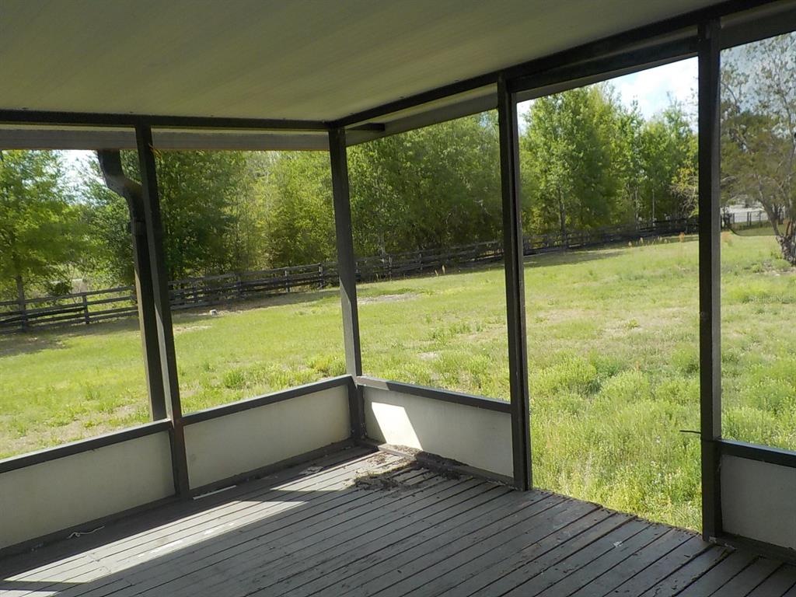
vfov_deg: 46.8
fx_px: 690
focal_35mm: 30
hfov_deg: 60.0
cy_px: 298
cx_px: 398
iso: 125
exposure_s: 1/800
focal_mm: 4.1
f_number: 3.3
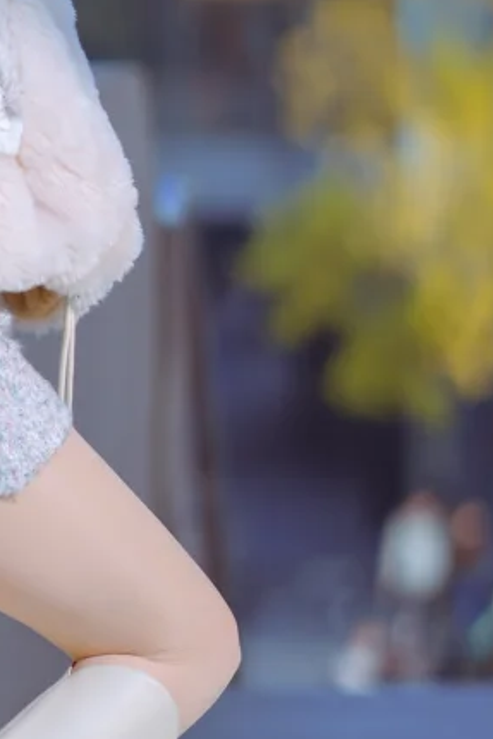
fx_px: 6568
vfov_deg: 6.4
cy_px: 258
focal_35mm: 320
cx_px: -3
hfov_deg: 4.3
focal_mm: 85
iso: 100
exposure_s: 1/4000
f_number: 1.8
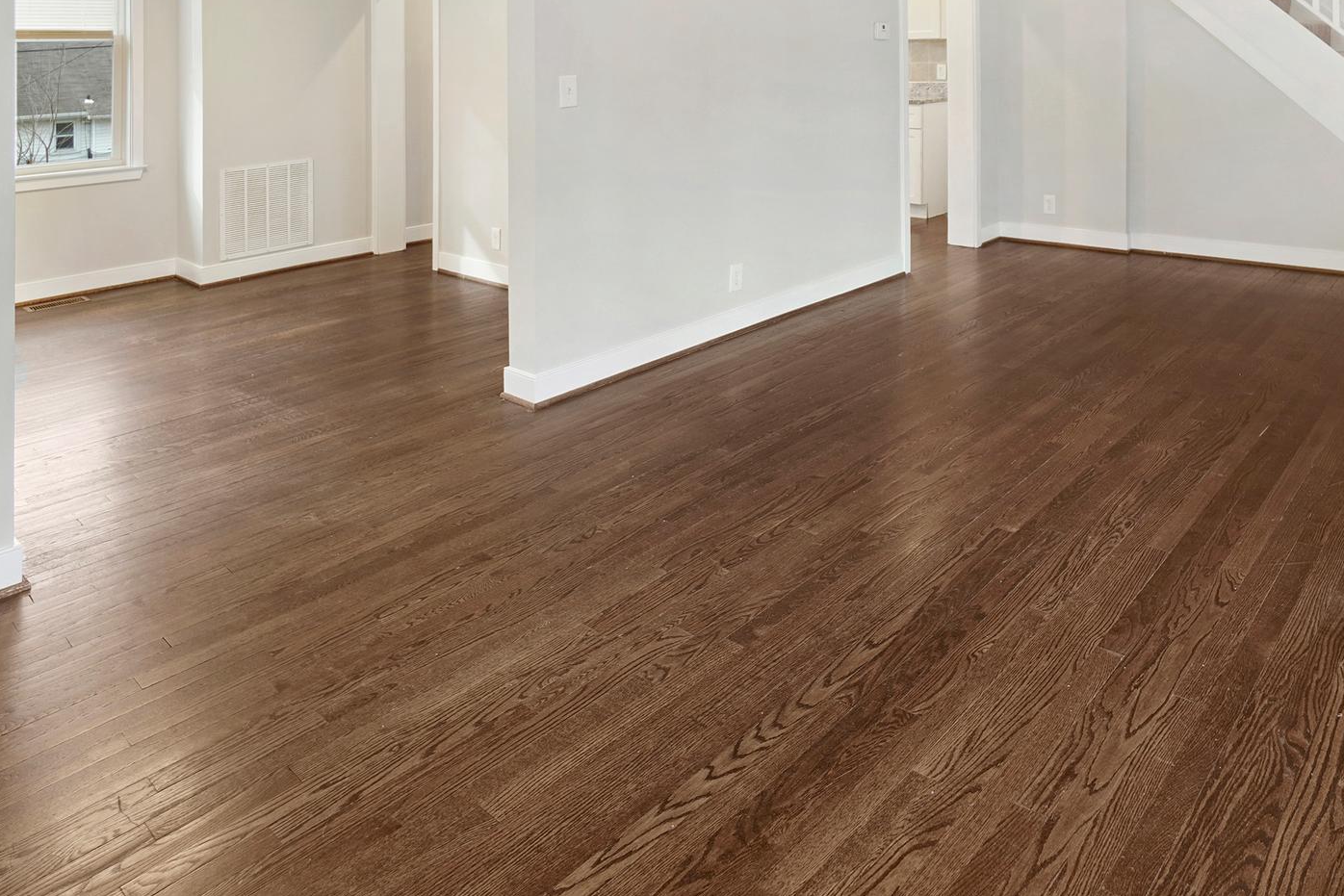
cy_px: 247
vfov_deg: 55.1
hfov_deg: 78.1
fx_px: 821
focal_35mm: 22
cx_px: 766
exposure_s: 1/6
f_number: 4
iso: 100
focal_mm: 10
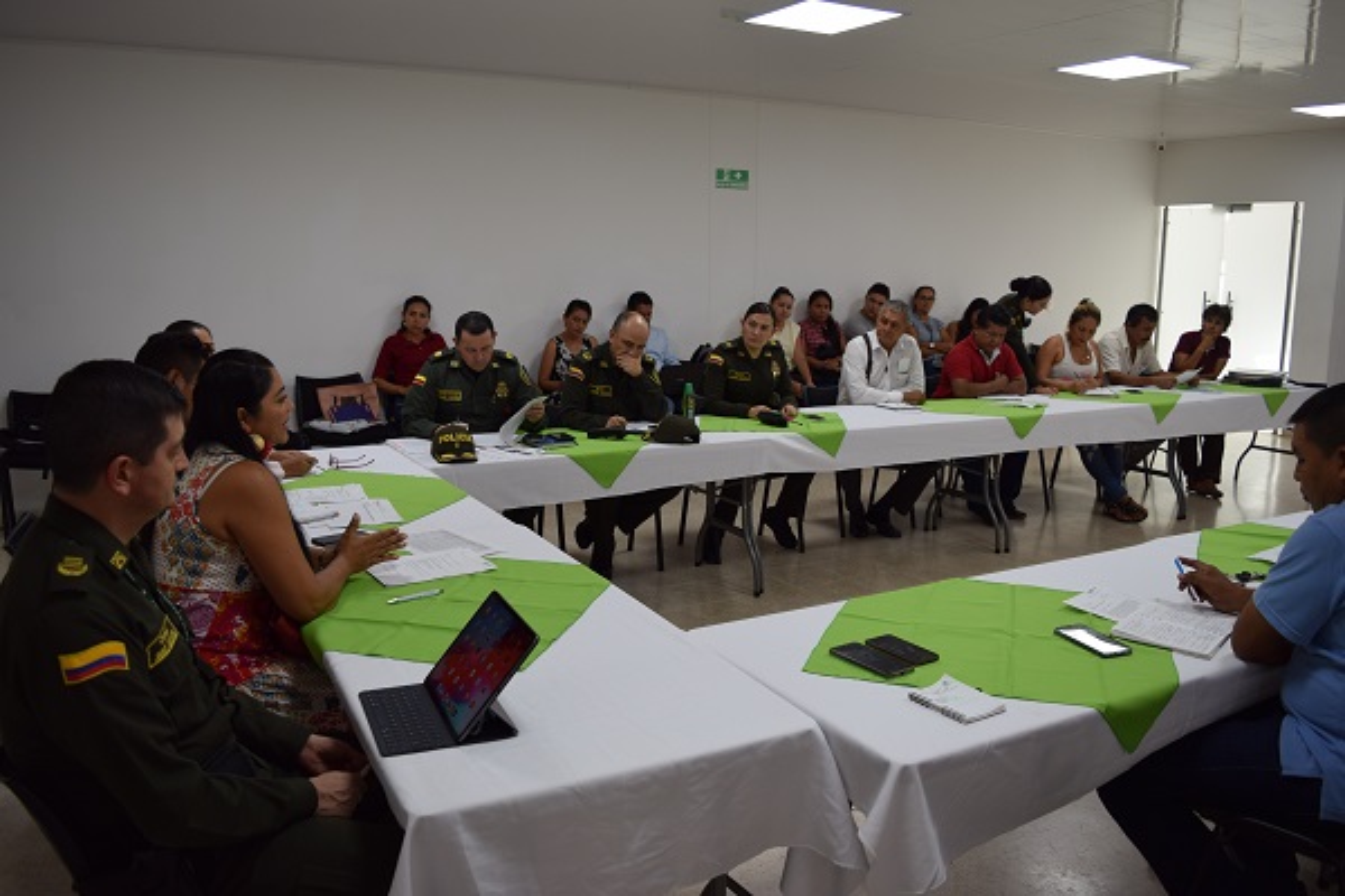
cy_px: 448
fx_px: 1009
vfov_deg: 47.9
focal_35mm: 27
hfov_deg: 67.4
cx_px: 672
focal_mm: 18
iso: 400
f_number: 4.5
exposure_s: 1/80
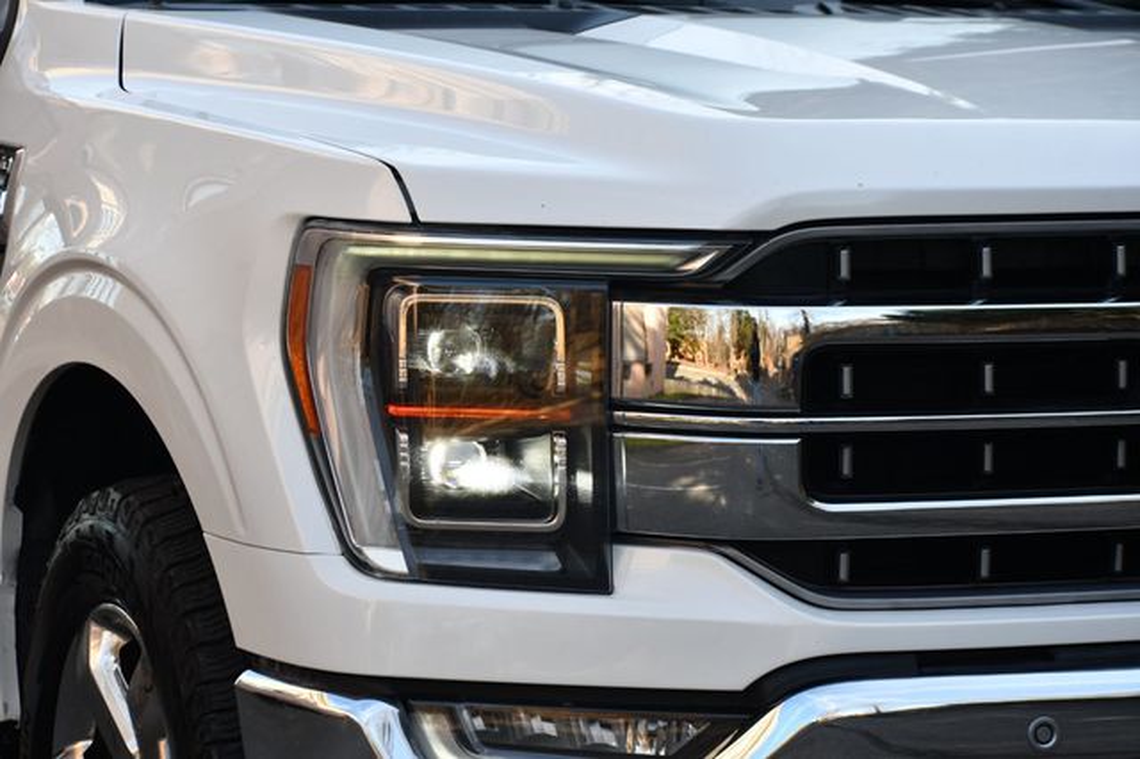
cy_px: 380
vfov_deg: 11.1
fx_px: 3893
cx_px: 570
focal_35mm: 123
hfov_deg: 16.7
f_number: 5.6
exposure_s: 1/250
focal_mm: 82
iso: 200
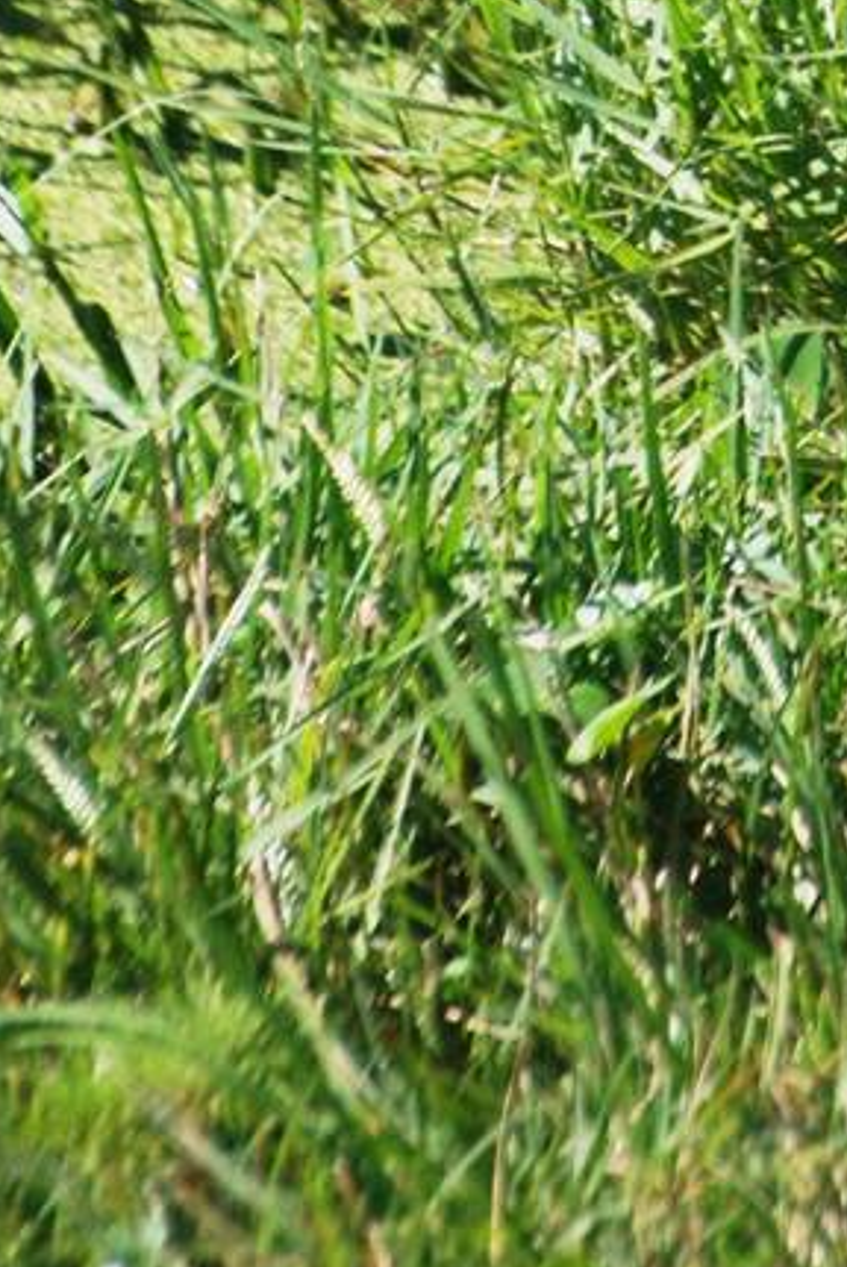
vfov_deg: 1.2
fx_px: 58873
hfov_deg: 0.8
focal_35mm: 1671
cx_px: 1407
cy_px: -794
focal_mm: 300
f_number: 5.6
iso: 400
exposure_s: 1/1000
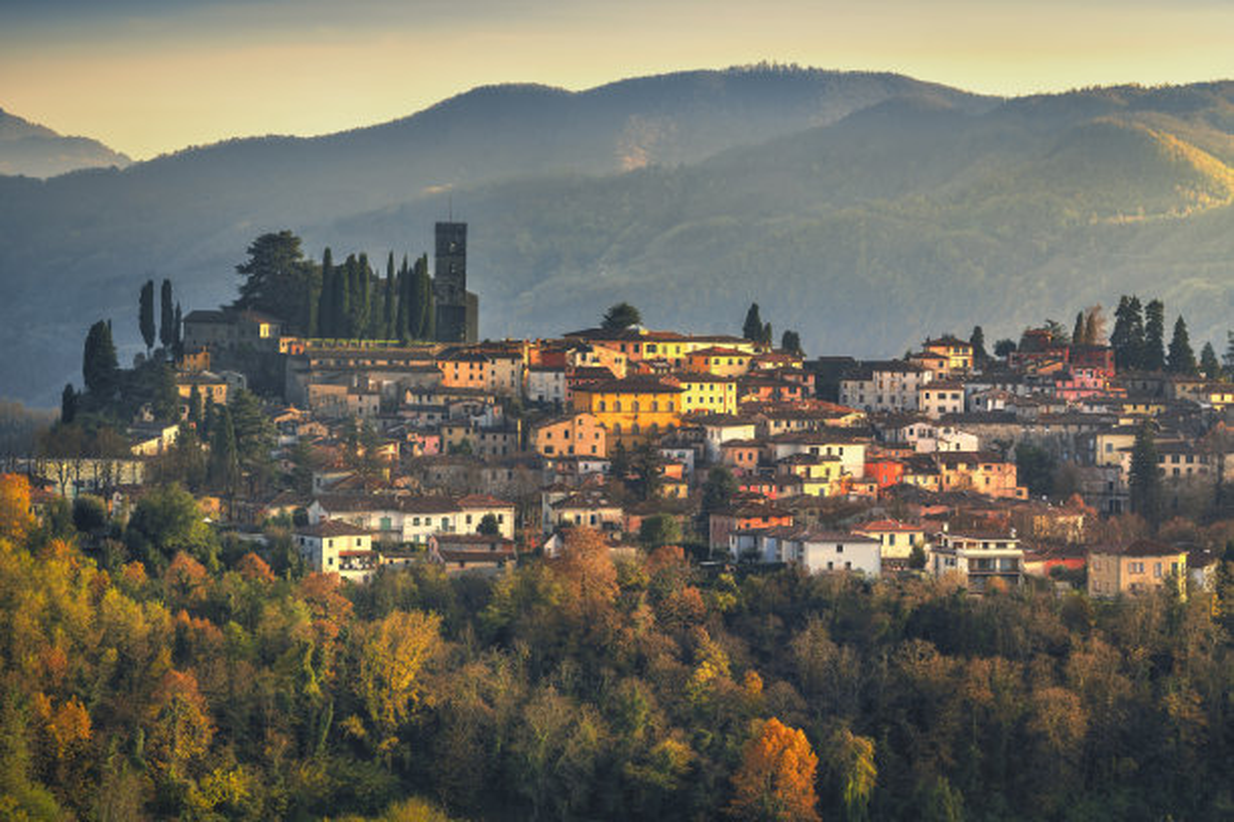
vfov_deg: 7.8
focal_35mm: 176
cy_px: 411
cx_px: 617
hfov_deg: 11.7
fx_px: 6032
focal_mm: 176
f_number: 8
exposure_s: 1/100
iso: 100
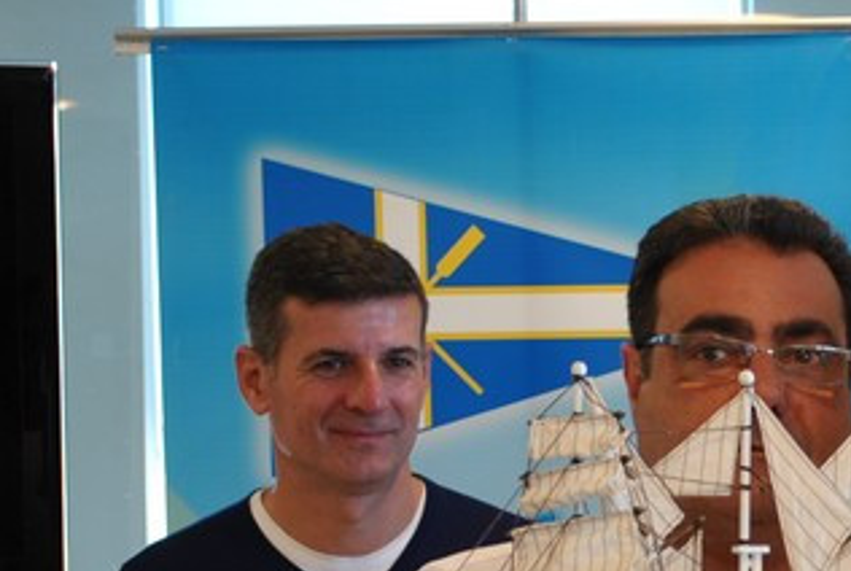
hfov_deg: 13.1
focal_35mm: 152
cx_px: 1029
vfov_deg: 9.0
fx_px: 3600
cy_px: 700
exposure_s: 1/10
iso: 100
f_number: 5.3
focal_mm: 40
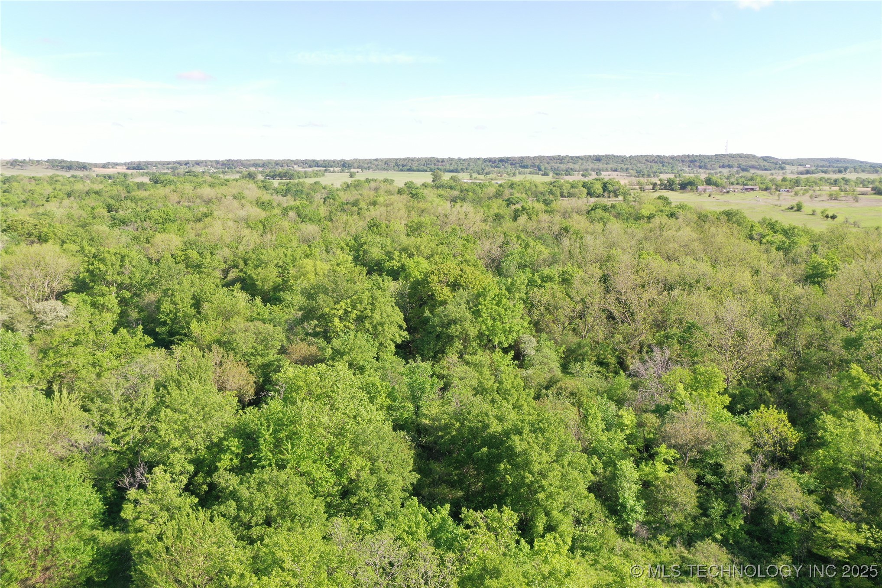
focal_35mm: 28
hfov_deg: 65.5
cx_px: 441
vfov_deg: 46.4
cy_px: 294
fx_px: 686
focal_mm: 10.26
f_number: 5
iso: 100
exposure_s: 1/200
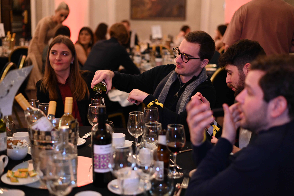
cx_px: 147
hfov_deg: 39.6
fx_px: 408
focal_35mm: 50
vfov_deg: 27.0
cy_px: 98
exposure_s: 1/125
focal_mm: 50
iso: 2500
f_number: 2
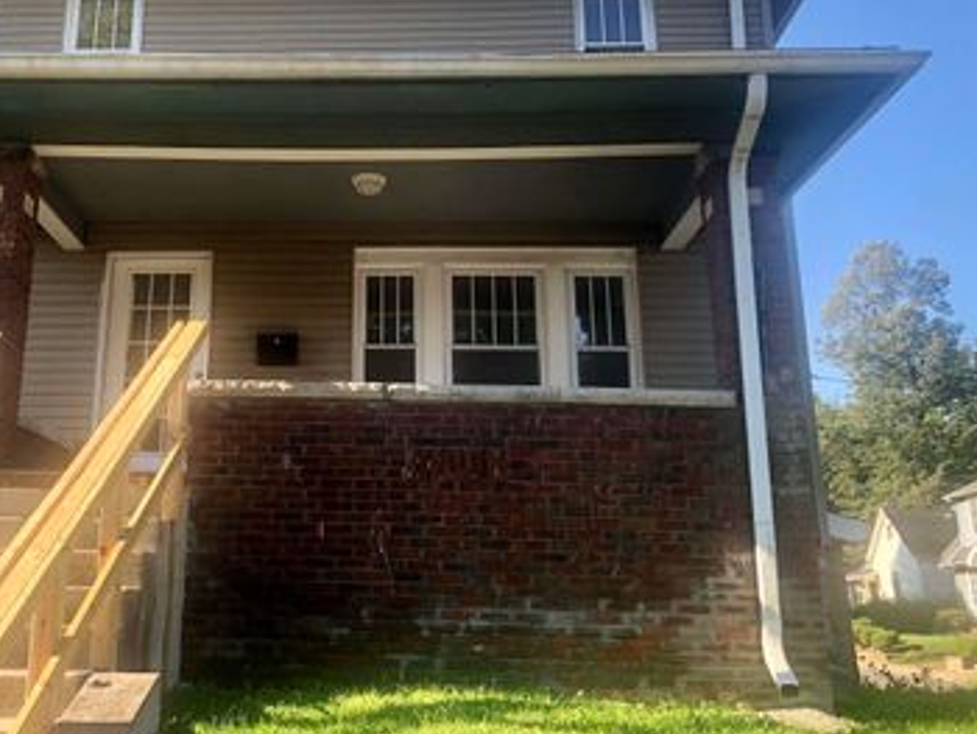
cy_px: 250
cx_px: 357
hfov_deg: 46.3
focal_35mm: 40
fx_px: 1130
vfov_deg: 35.7
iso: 20
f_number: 1.8
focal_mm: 3.99
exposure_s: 1/395
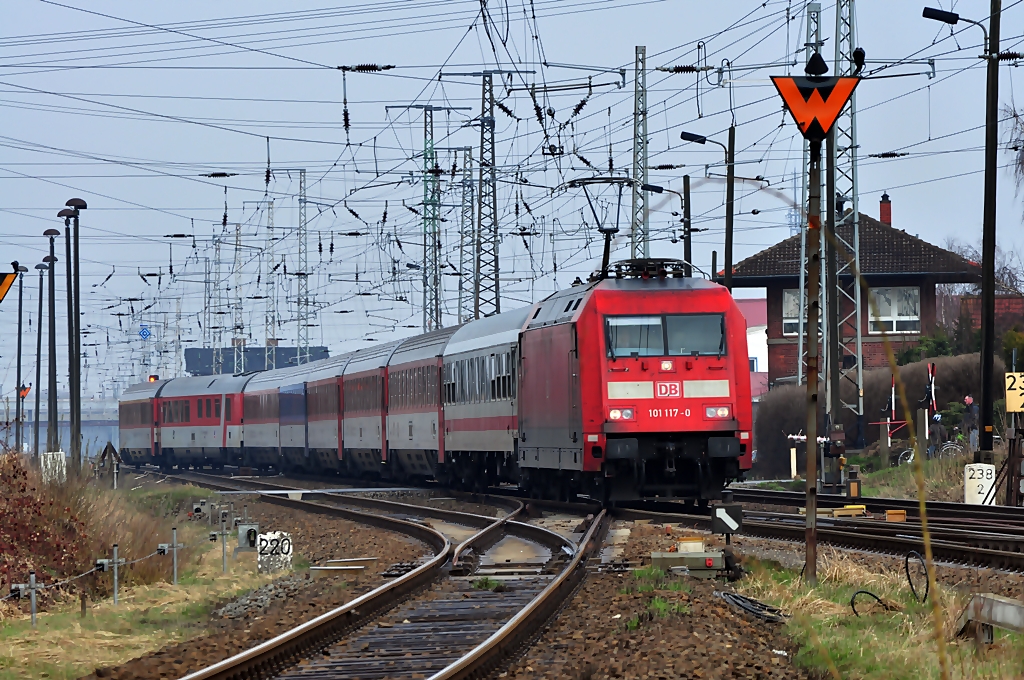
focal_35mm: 255
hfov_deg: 8.1
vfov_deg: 5.4
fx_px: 7244
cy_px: 340
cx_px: 512
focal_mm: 170
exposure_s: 1/125
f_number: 13
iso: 200
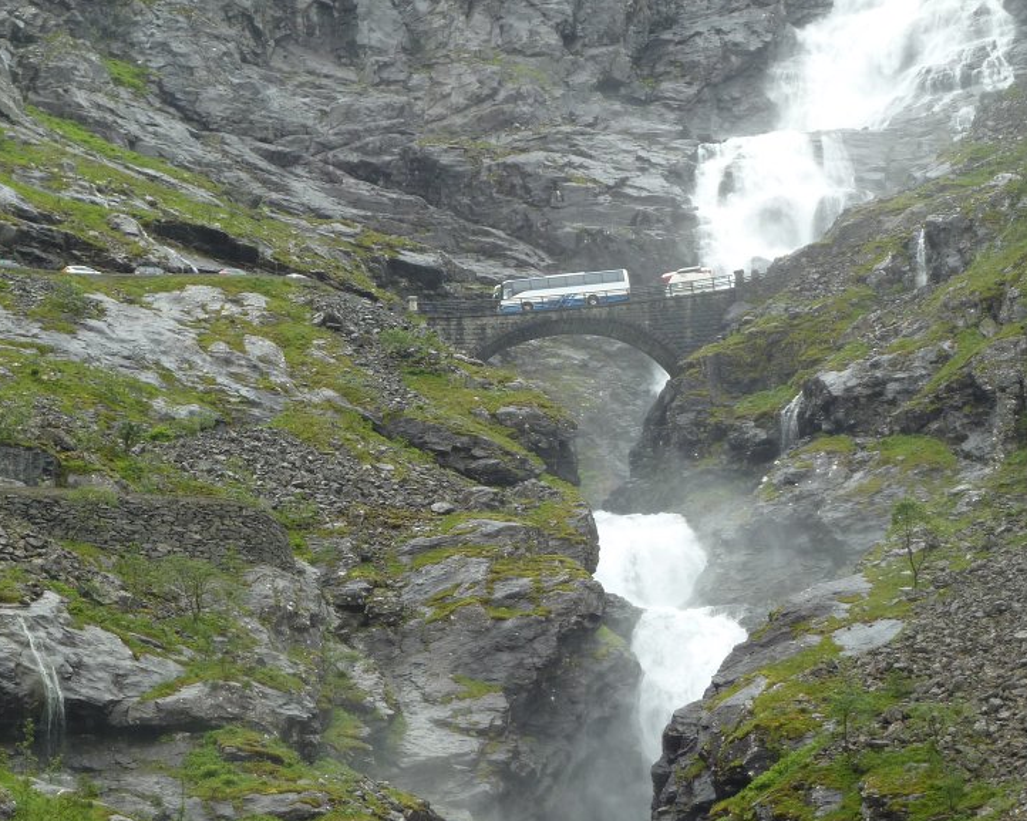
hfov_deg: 13.4
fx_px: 4375
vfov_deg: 10.7
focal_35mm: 144
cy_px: 310
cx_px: 562
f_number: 4.3
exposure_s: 1/100
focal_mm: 17
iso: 80
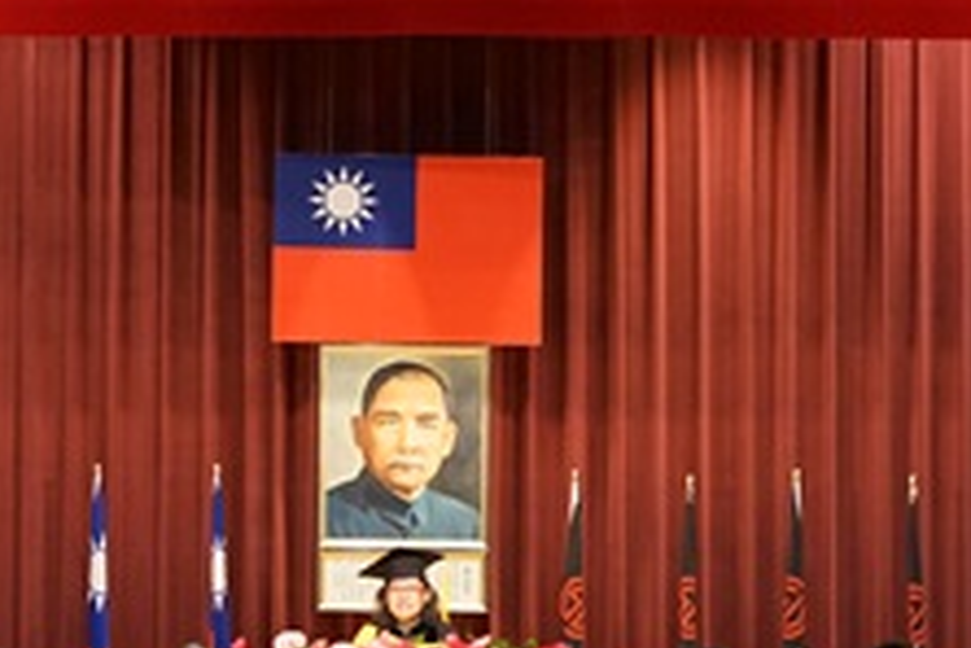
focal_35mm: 101
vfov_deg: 13.5
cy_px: 563
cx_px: 411
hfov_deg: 20.2
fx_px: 2724
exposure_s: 1/60
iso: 3200
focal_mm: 38
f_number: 4
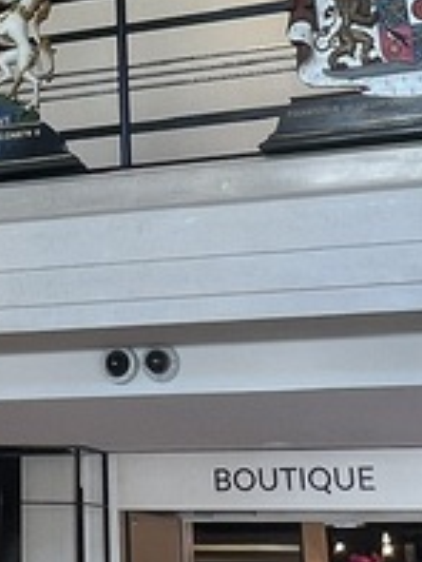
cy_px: -66
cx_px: -37
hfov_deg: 18.0
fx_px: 1283
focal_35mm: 79
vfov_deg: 23.1
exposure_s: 1/100
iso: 64
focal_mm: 1.57
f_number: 1.8
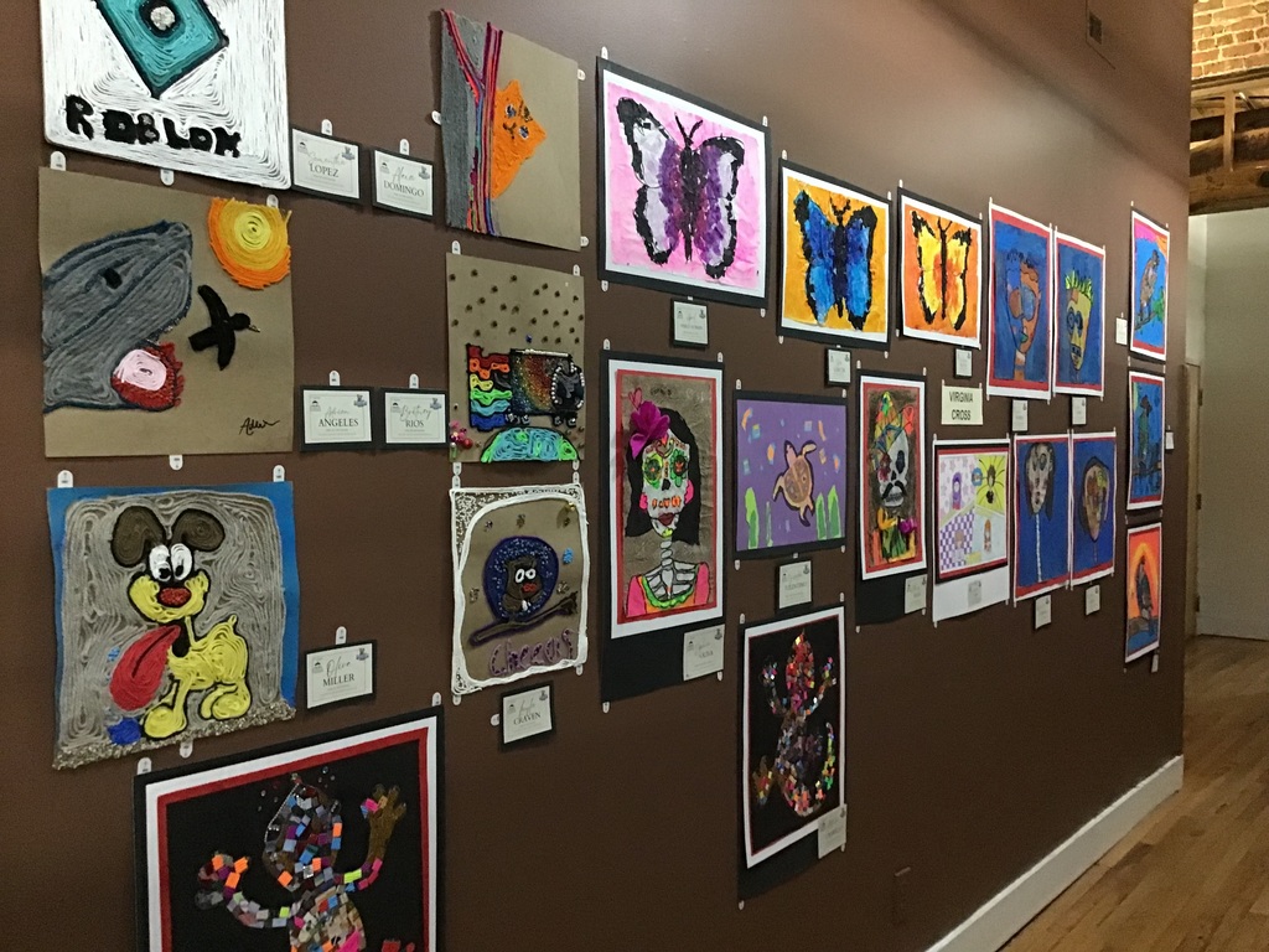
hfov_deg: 58.4
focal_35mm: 31
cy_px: 476
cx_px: 634
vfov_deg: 45.4
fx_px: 1136
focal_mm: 3.3
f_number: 2.4
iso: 320
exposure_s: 1/15
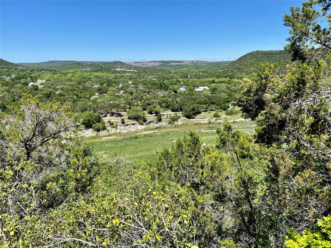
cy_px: 124
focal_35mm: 26
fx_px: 249
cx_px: 166
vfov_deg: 53.1
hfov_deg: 67.3
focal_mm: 4.2
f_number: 1.6
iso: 32
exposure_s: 1/2817
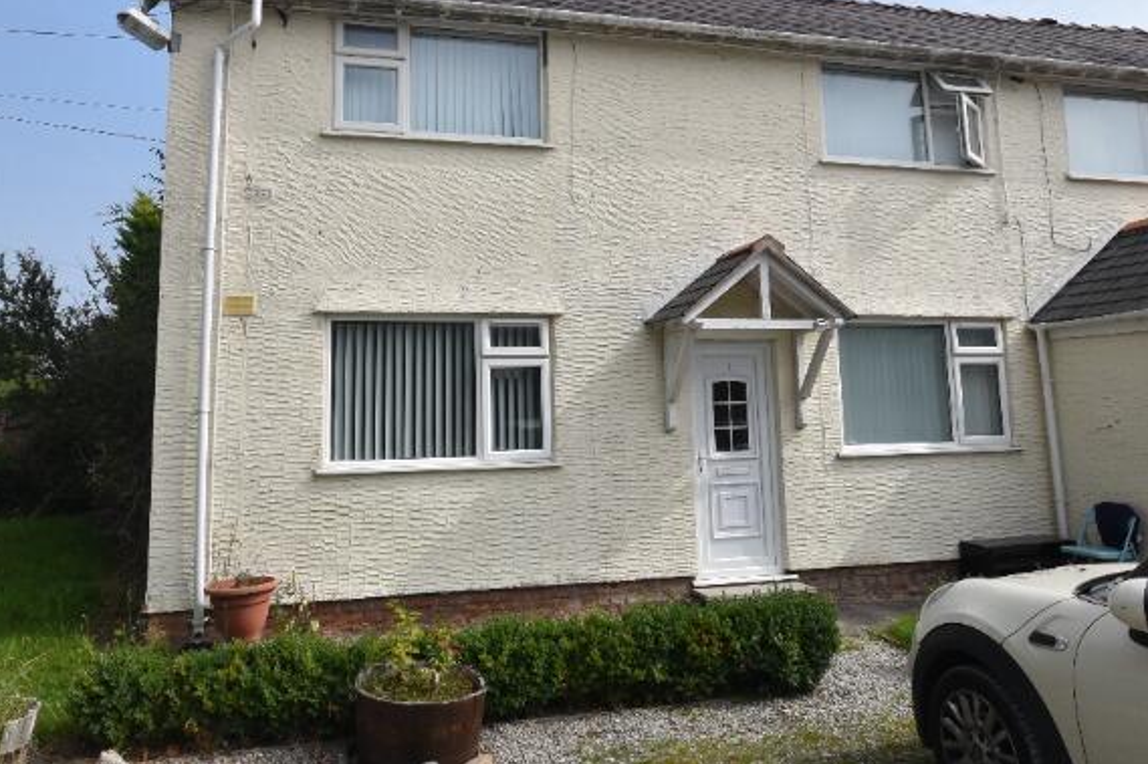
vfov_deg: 47.2
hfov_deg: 67.3
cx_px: 537
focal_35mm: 27
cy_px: 261
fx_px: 861
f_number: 10
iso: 200
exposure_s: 1/400
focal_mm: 10
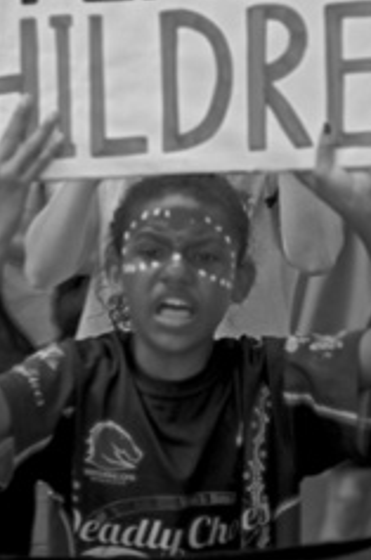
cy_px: 80
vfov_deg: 15.3
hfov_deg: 10.3
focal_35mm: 133
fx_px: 2065
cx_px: 224
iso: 100
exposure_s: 1/4000
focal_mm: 50
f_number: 1.6
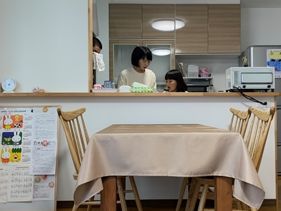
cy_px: 102
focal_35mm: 48
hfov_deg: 39.6
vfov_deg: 30.3
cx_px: 157
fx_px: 390
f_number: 1.8
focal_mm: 4.2
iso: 125
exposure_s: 1/50
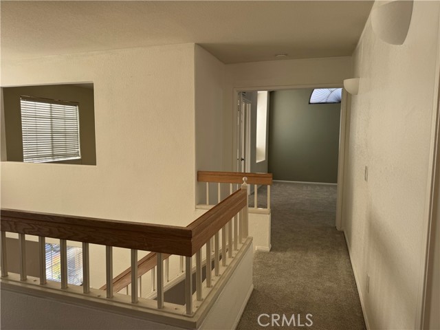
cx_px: 220
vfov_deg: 56.8
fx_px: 305
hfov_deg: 71.6
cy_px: 165
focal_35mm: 24
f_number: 1.78
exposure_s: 1/269
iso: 64
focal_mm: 6.76
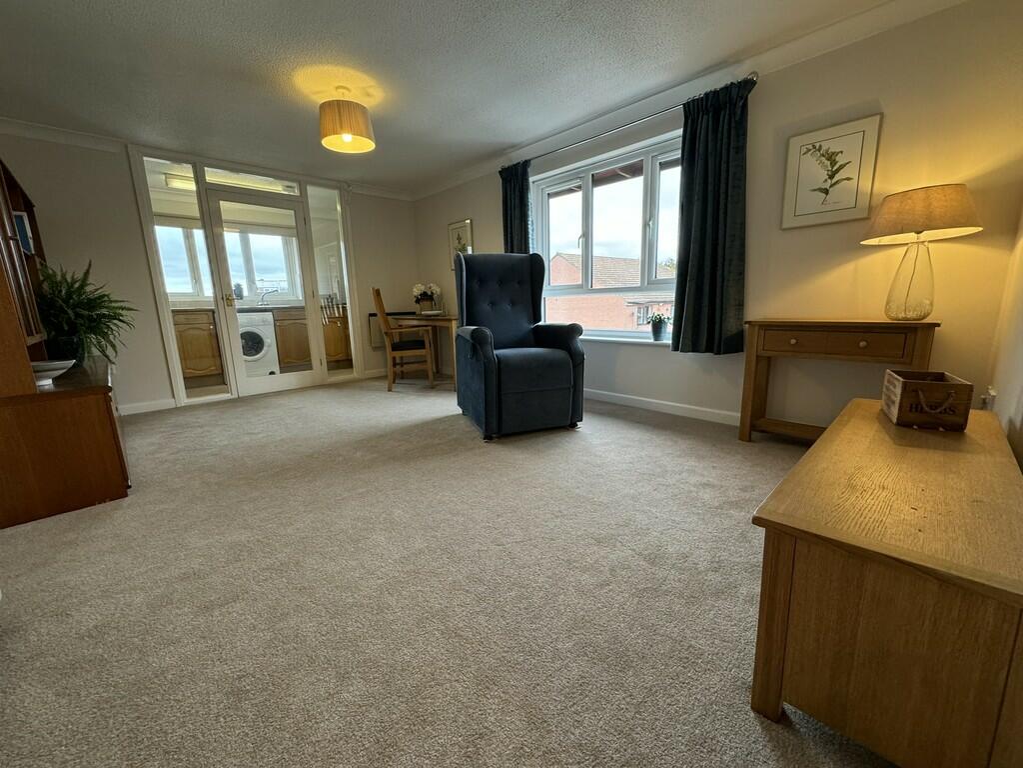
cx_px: 512
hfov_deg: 102.1
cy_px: 384
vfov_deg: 85.7
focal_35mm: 14
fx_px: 414
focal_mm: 2.22
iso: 200
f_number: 2.2
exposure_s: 1/100
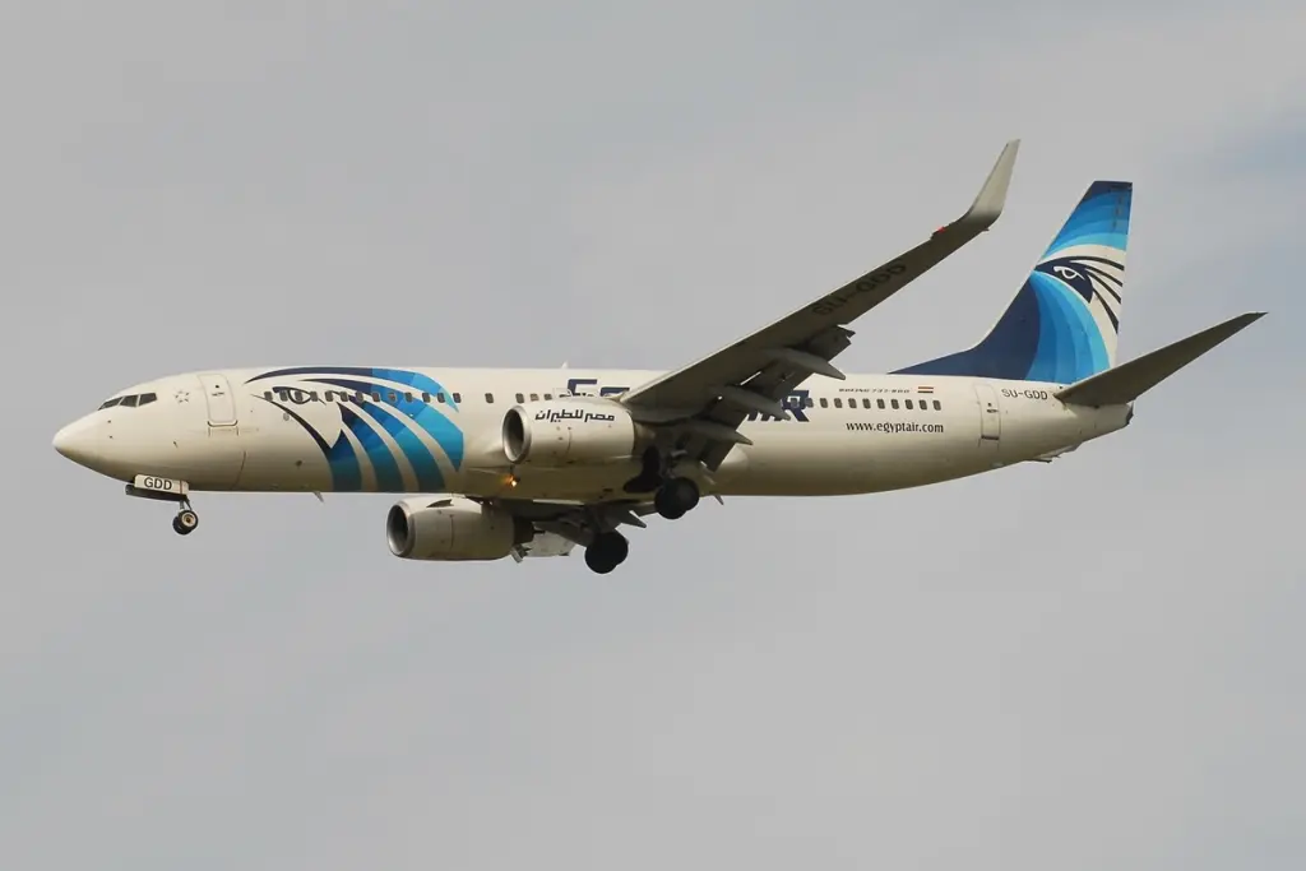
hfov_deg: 11.2
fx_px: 6639
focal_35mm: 183
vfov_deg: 7.5
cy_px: 436
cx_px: 653
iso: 200
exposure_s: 1/640
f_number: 8
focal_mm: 122
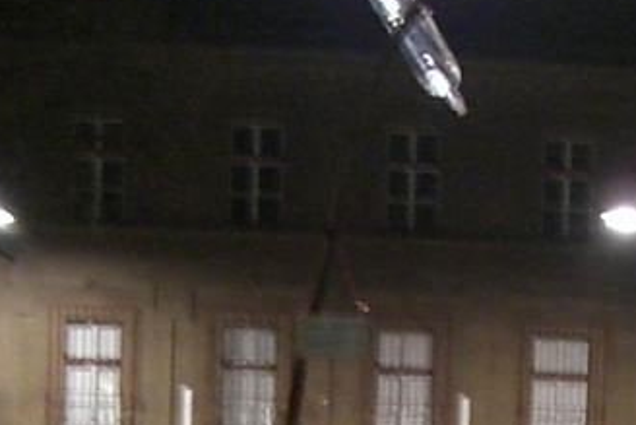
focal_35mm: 91
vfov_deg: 13.9
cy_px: 673
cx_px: 377
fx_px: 1608
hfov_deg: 22.3
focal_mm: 6.2
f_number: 2.7
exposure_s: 1/8
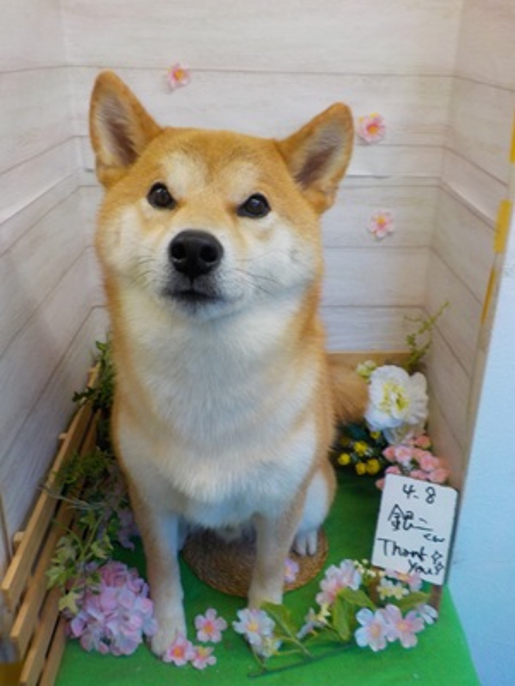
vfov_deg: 60.0
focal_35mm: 30
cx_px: 258
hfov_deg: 46.8
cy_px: 343
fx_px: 595
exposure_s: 1/30
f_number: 3.3
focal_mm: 4.1
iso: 125
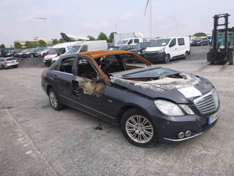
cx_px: 117
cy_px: 88
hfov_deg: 69.4
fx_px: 169
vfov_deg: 54.9
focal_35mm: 25
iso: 100
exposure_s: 1/320
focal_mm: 4.5
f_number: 3.9
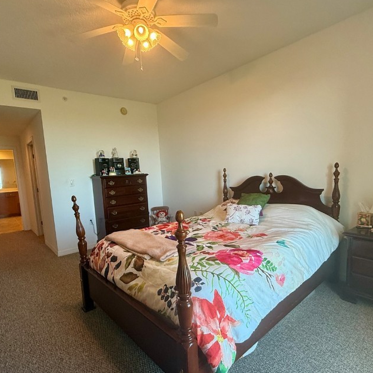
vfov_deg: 74.7
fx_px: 244
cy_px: 200
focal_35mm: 20
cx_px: 189
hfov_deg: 74.8
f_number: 2.2
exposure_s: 1/120
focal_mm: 2.22
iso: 200
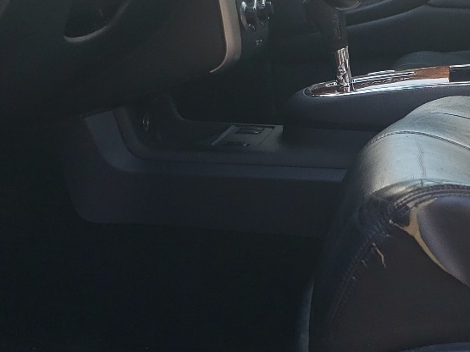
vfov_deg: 19.5
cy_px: 80
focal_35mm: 75
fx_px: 1018
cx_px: 373
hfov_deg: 25.6
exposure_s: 1/303
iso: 50
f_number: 1.5
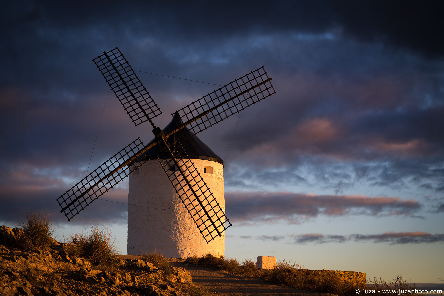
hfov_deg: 28.8
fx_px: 863
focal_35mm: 70
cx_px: 222
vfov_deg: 19.5
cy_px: 148
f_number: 11
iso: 31
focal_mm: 70
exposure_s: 1/13
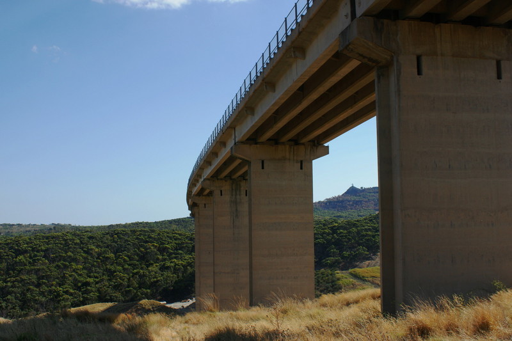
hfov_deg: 46.4
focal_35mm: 42
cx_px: 256
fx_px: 597
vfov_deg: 31.9
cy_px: 170
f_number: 14
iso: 250
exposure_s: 1/250
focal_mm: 28
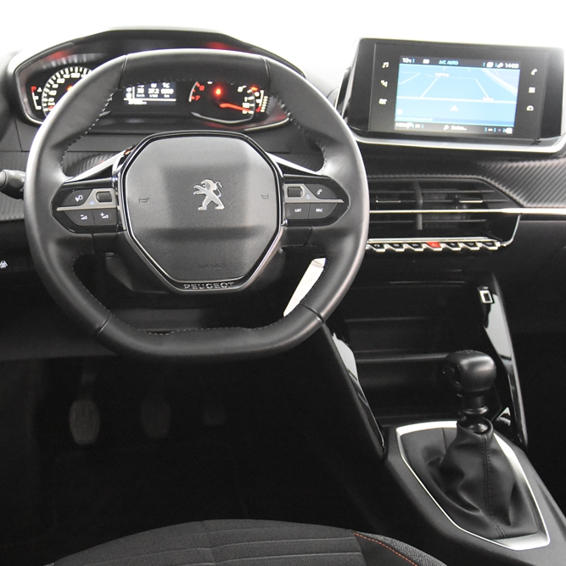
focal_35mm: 47
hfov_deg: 35.7
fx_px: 869
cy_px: 286
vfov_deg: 36.1
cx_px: 188
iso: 10000
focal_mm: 24
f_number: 3
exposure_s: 1/40
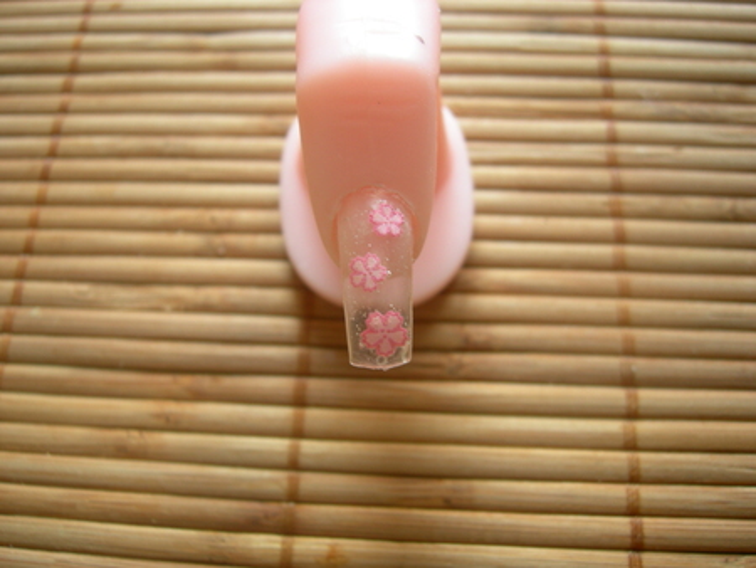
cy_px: 284
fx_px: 830
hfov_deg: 49.0
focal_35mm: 38
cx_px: 378
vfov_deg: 37.8
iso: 64
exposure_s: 1/8.1
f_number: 2.8
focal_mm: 8
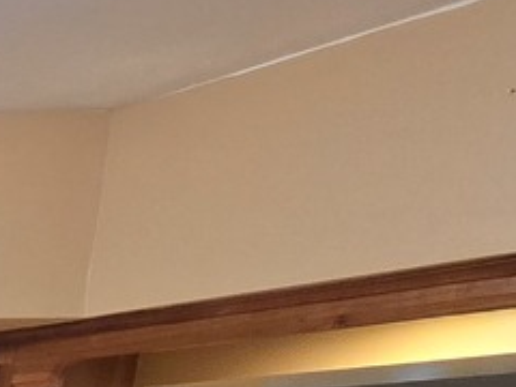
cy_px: 886
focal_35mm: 78
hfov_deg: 15.4
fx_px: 1163
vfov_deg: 14.1
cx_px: -684
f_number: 2.2
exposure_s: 1/60
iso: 200
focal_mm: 2.2
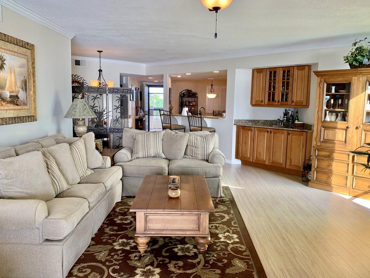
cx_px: 185
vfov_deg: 48.2
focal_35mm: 29
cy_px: 140
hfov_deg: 61.6
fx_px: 310
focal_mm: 4.25
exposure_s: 1/120
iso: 100
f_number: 1.8
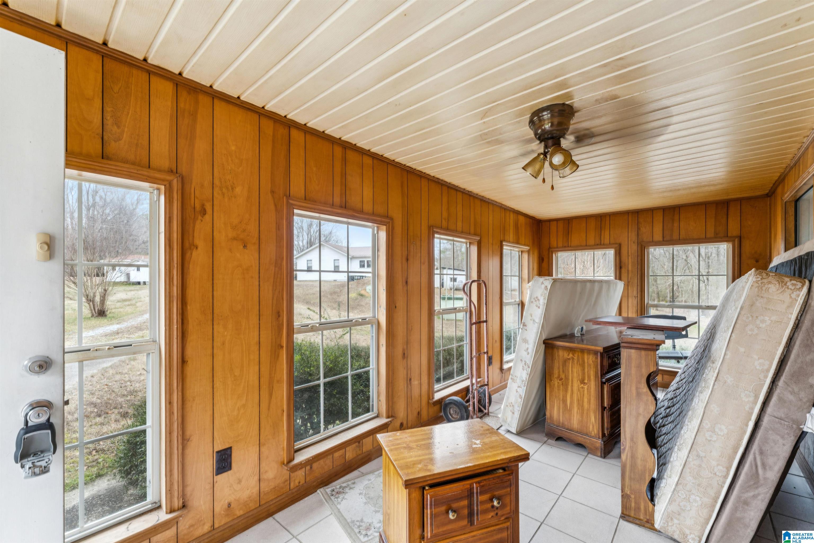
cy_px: 272
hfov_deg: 101.9
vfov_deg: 78.8
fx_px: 330
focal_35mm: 15
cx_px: 407
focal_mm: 14.6
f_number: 13
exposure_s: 1/10
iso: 400
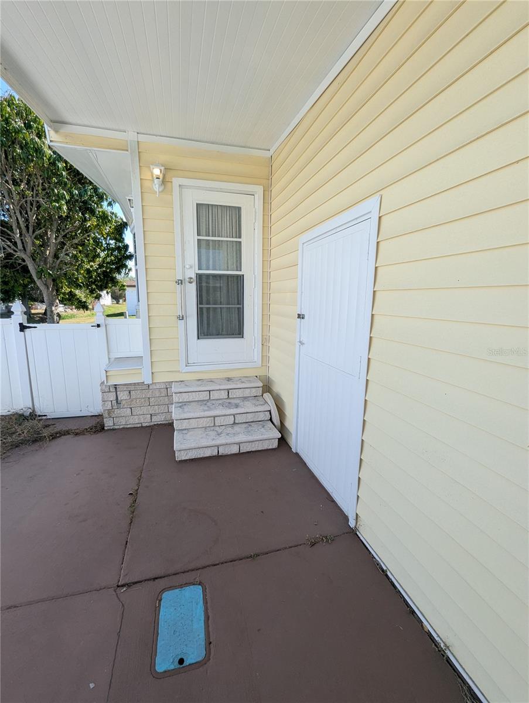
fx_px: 264
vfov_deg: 106.1
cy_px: 352
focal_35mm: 13
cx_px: 264
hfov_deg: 90.0
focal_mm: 1.95
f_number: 2.2
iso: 46
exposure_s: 1/604
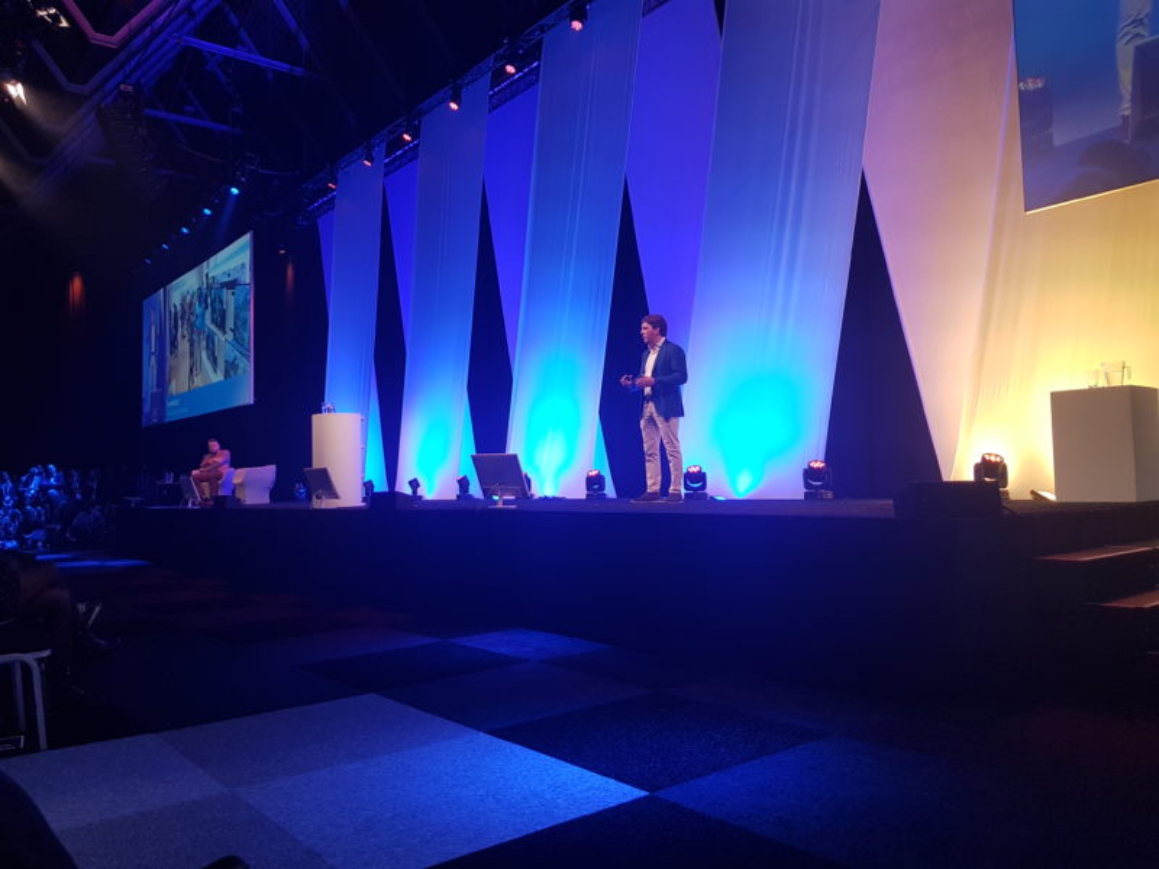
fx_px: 871
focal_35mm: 26
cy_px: 434
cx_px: 580
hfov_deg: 67.3
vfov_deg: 53.1
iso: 64
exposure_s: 1/60
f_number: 1.7
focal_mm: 4.2
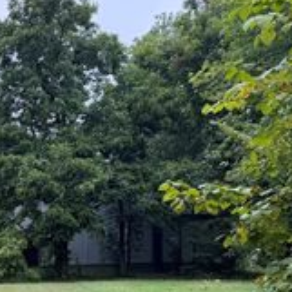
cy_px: 293
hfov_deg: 22.7
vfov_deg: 24.9
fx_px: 630
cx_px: -109
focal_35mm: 66
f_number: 1.78
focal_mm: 6.76
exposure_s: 1/338
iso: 80
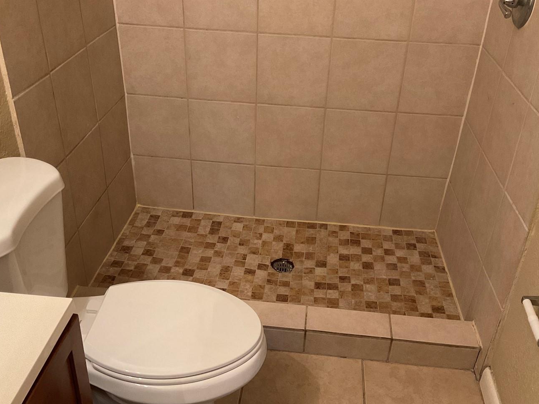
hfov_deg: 51.3
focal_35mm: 36
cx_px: 277
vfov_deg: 39.6
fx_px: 561
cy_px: 188
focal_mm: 3
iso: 160
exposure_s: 1/60
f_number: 1.8
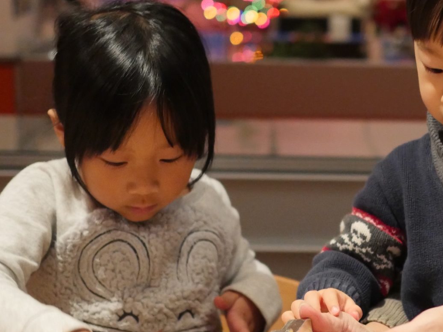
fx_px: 1267
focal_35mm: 99
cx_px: 397
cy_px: 205
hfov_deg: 19.5
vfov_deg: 14.9
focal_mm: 25
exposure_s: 1/60
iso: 2500
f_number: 1.8
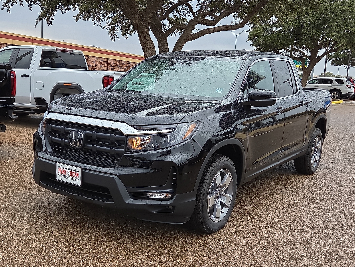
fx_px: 400
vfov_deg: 36.8
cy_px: 134
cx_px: 178
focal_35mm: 39
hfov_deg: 47.9
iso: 25
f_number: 1.8
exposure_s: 1/222
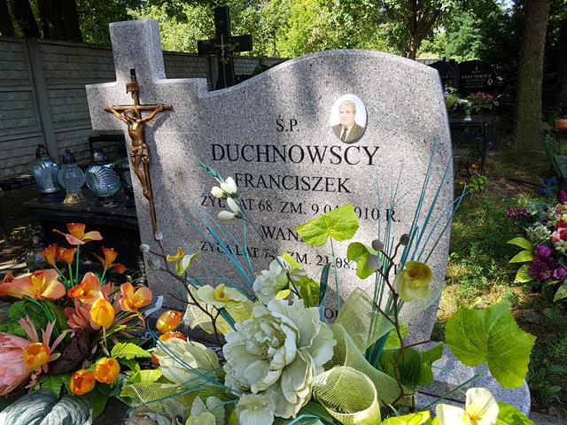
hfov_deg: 67.3
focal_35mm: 26
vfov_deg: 53.1
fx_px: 426
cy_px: 212
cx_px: 284
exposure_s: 1/520
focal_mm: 4.2
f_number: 1.7
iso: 50
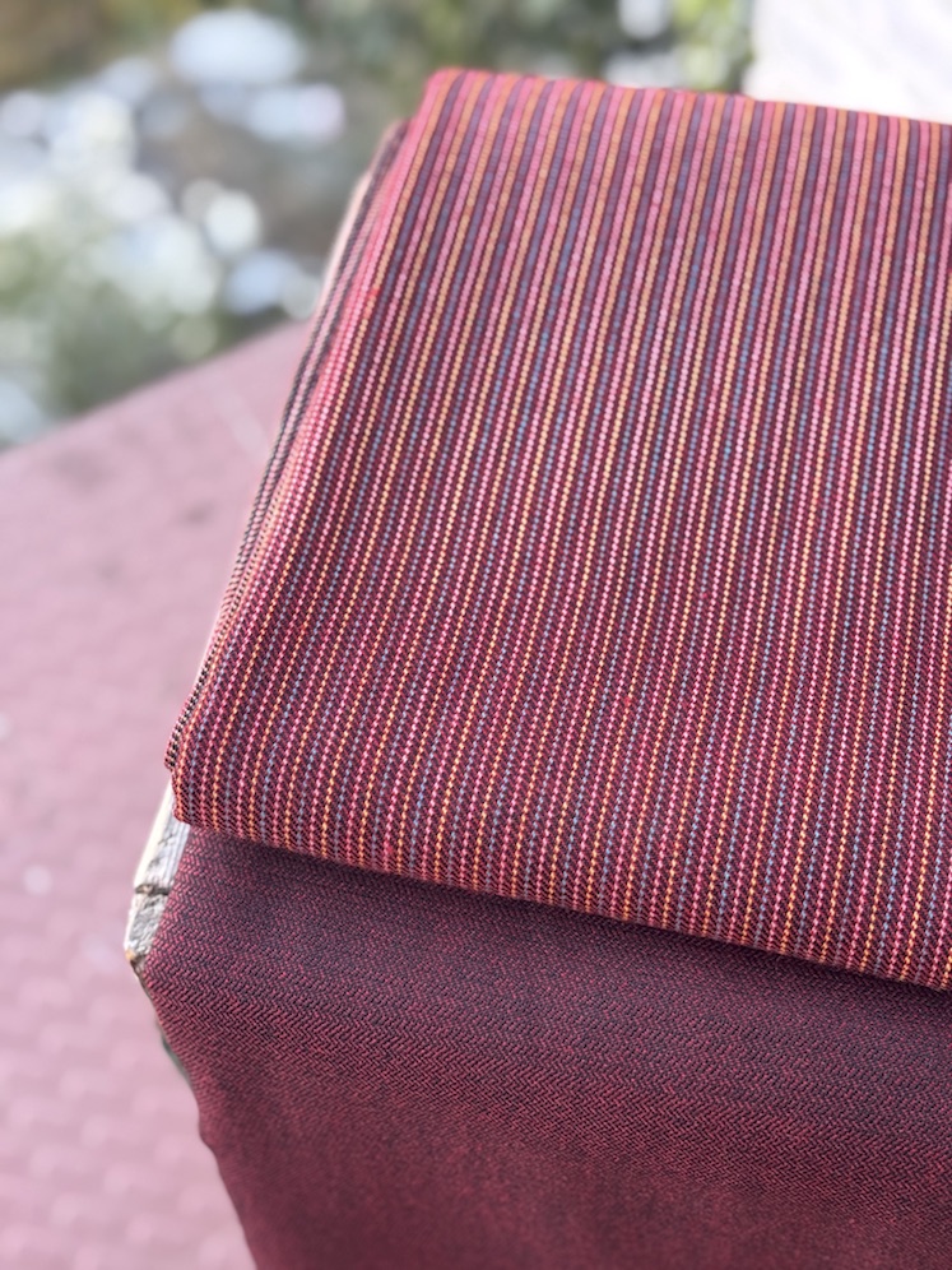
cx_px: 476
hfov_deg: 30.3
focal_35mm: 48
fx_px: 1760
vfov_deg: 39.7
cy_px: 635
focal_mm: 6.76
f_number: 1.78
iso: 80
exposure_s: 1/121
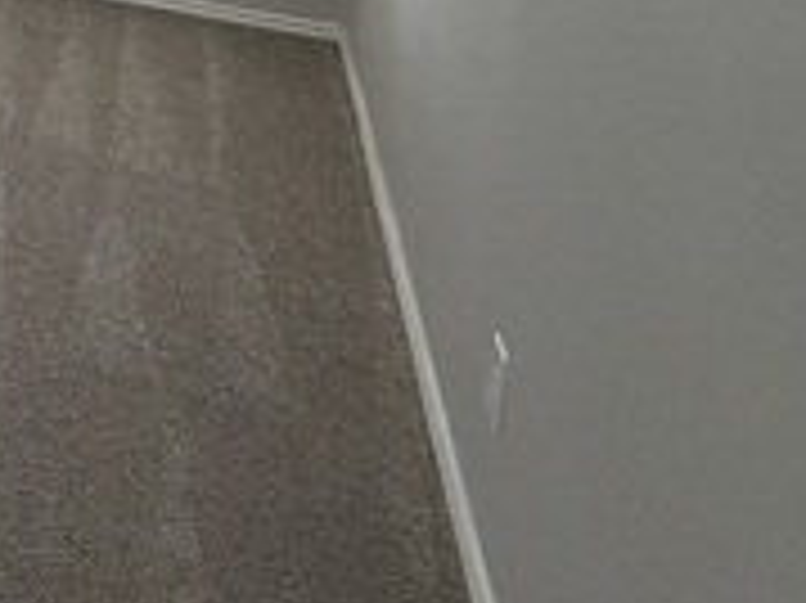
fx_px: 1163
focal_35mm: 50
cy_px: -297
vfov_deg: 23.4
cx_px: -554
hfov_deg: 24.0
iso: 250
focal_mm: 2.22
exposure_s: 1/60
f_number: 2.2
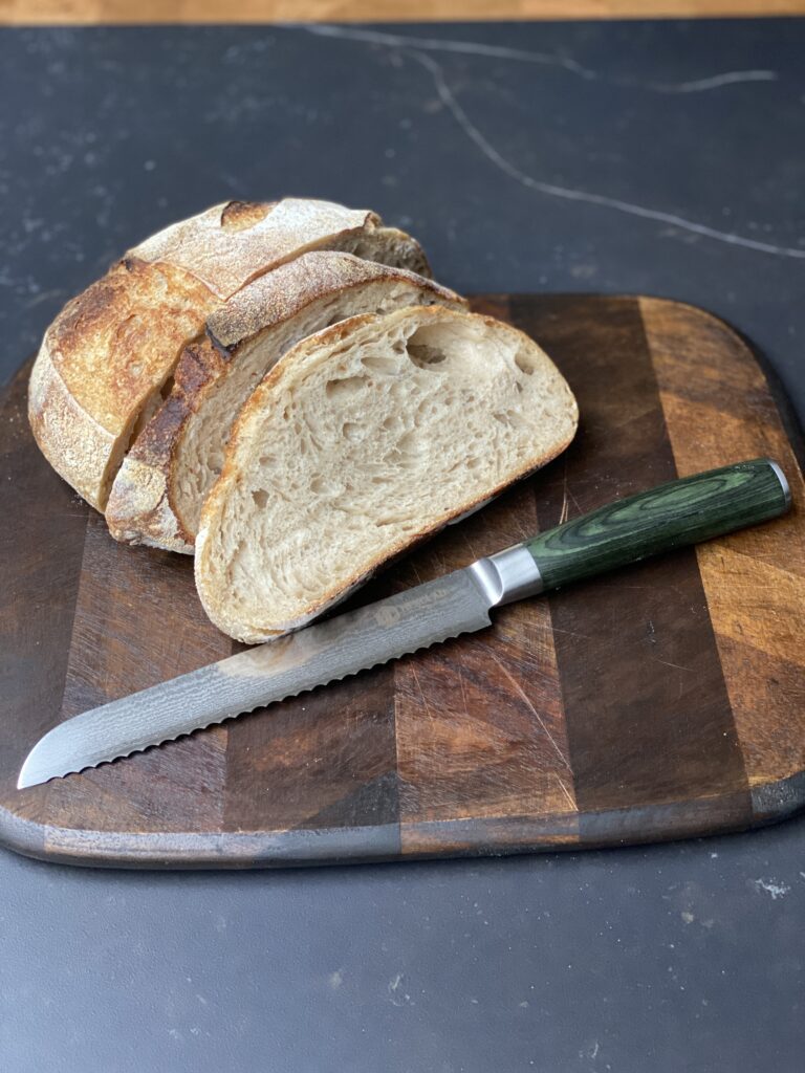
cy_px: 536
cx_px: 402
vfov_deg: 36.8
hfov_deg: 28.0
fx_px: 1612
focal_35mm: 52
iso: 250
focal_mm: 6
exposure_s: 1/40
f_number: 2
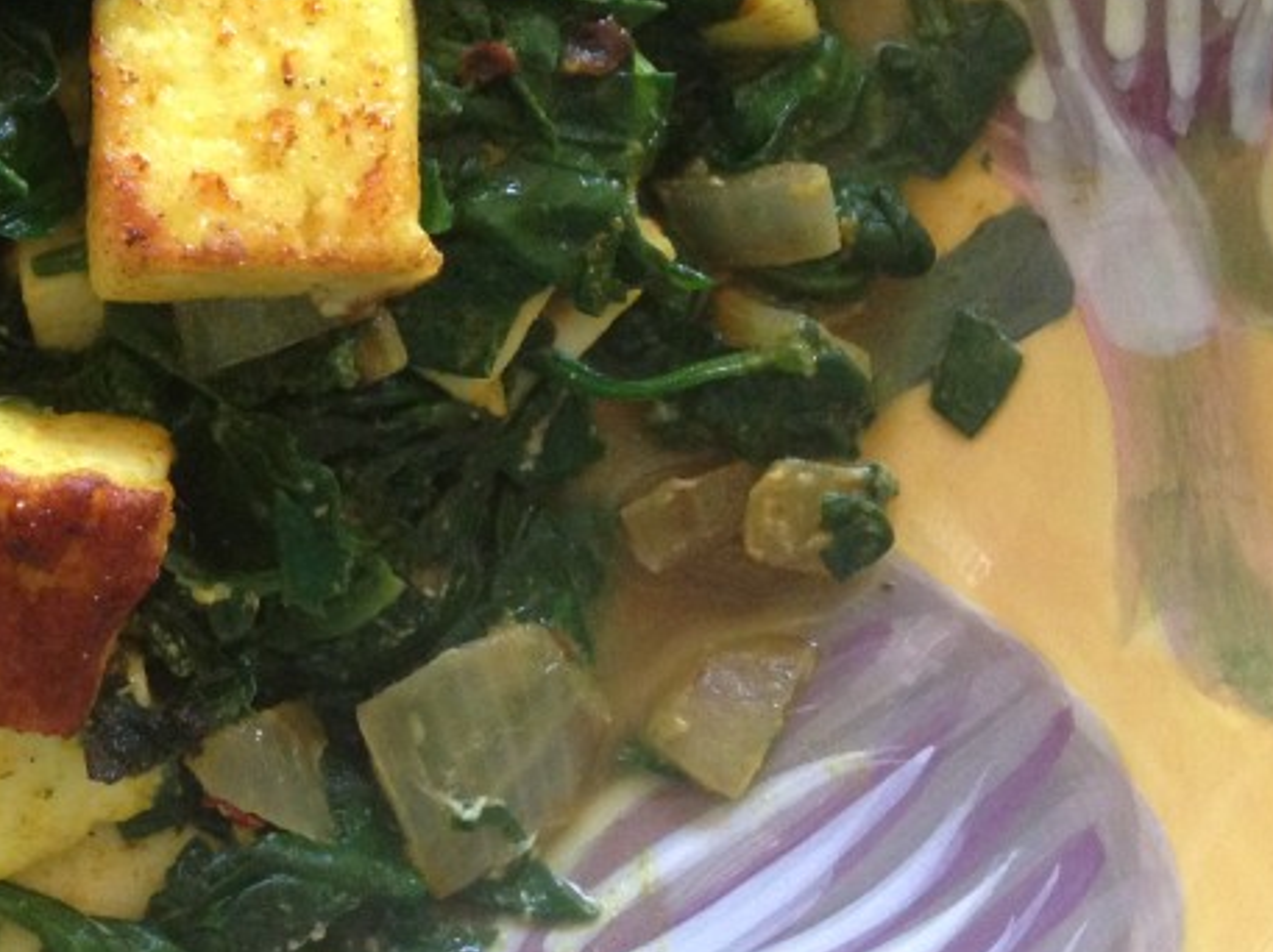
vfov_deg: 19.7
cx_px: 17
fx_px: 2719
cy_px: 228
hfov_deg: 25.1
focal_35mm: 74
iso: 250
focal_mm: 4.12
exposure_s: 1/20
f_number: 2.4
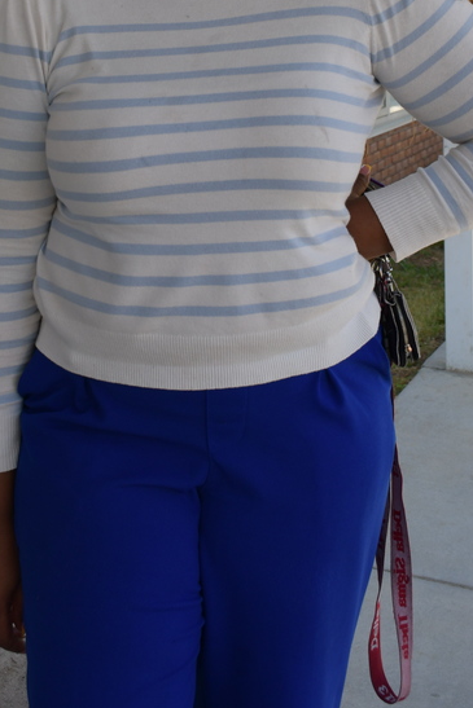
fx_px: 1438
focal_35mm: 73
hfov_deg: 18.7
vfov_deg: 26.7
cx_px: 192
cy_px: 63
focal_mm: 26
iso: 200
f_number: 6.3
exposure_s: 1/250
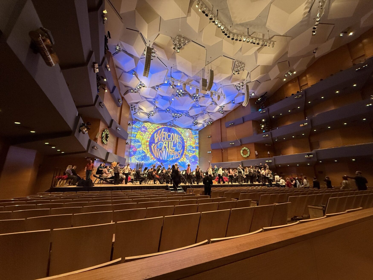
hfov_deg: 102.1
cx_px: 186
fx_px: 151
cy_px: 140
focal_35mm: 14
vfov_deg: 85.7
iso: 400
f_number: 2.2
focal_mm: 2.22
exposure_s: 1/60
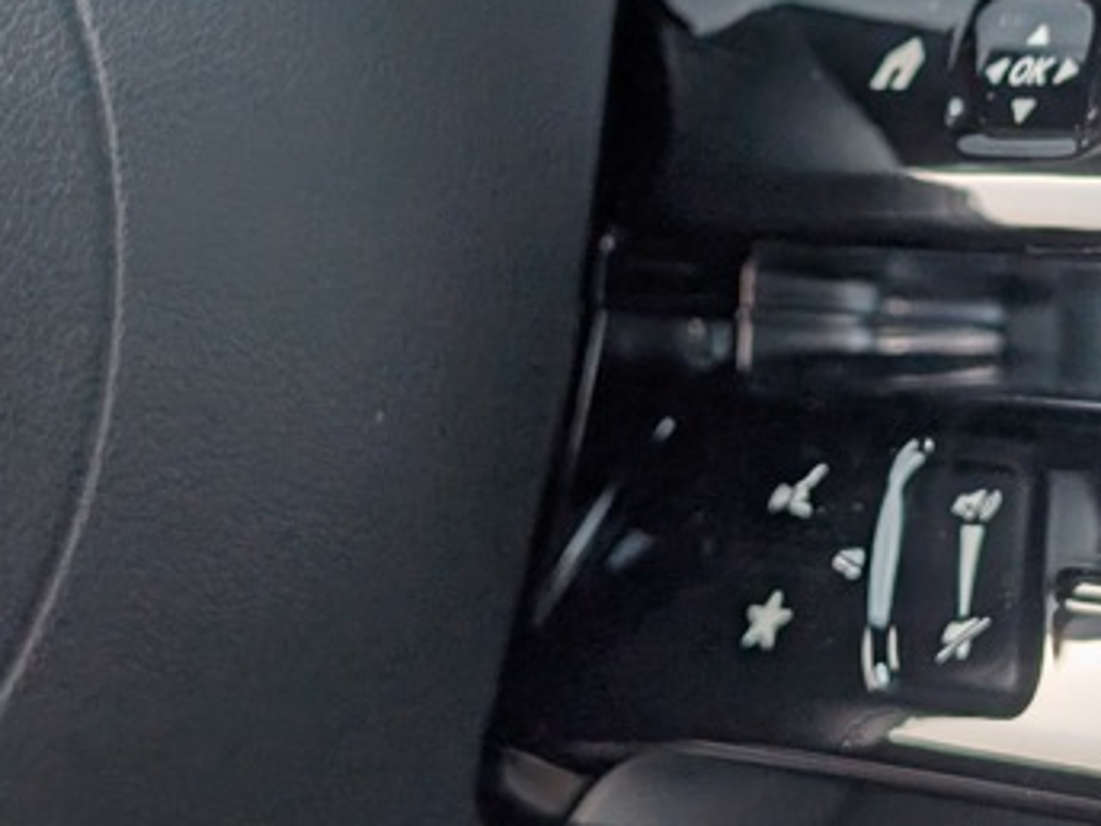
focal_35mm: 114
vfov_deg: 12.9
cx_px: 1021
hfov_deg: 17.0
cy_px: 147
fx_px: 3626
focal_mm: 6.9
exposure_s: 1/263
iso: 47
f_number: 1.68
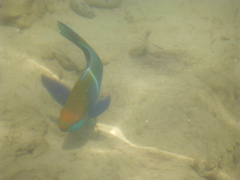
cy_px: 90
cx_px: 120
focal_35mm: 350
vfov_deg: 4.2
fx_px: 2427
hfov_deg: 5.7
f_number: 5.9
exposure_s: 1/400
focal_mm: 62.5
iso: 100
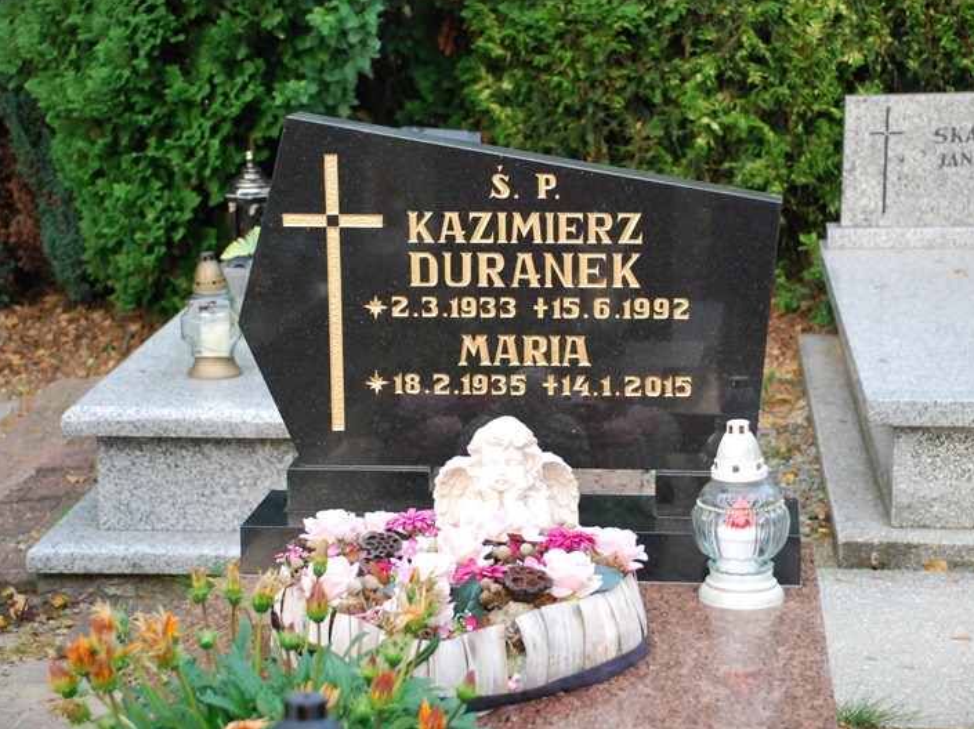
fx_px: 2306
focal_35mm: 82
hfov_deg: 23.8
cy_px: 362
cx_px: 526
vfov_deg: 18.0
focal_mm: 50
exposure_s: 1/50
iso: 800
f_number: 5
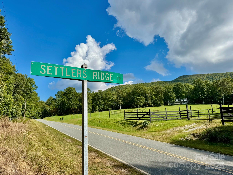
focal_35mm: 24
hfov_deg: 71.6
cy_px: 88
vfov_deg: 56.8
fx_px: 162
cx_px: 116
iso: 80
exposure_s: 1/4950
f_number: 1.78
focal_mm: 6.76
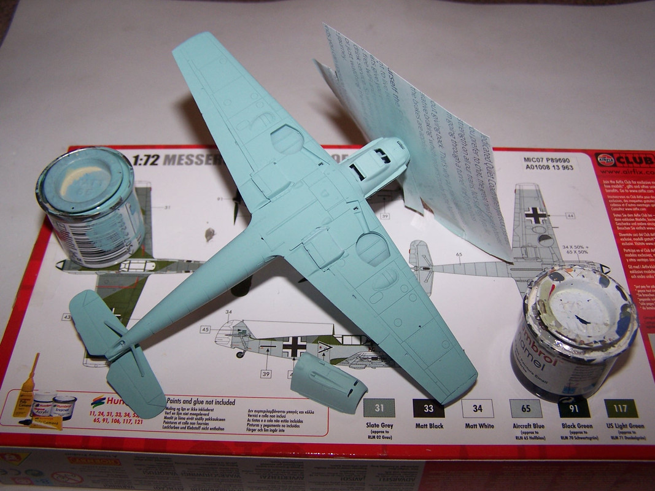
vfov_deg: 37.7
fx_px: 719
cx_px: 328
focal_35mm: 38
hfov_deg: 49.0
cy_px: 246
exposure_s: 1/60
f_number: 2.8
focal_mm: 6.3
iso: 80
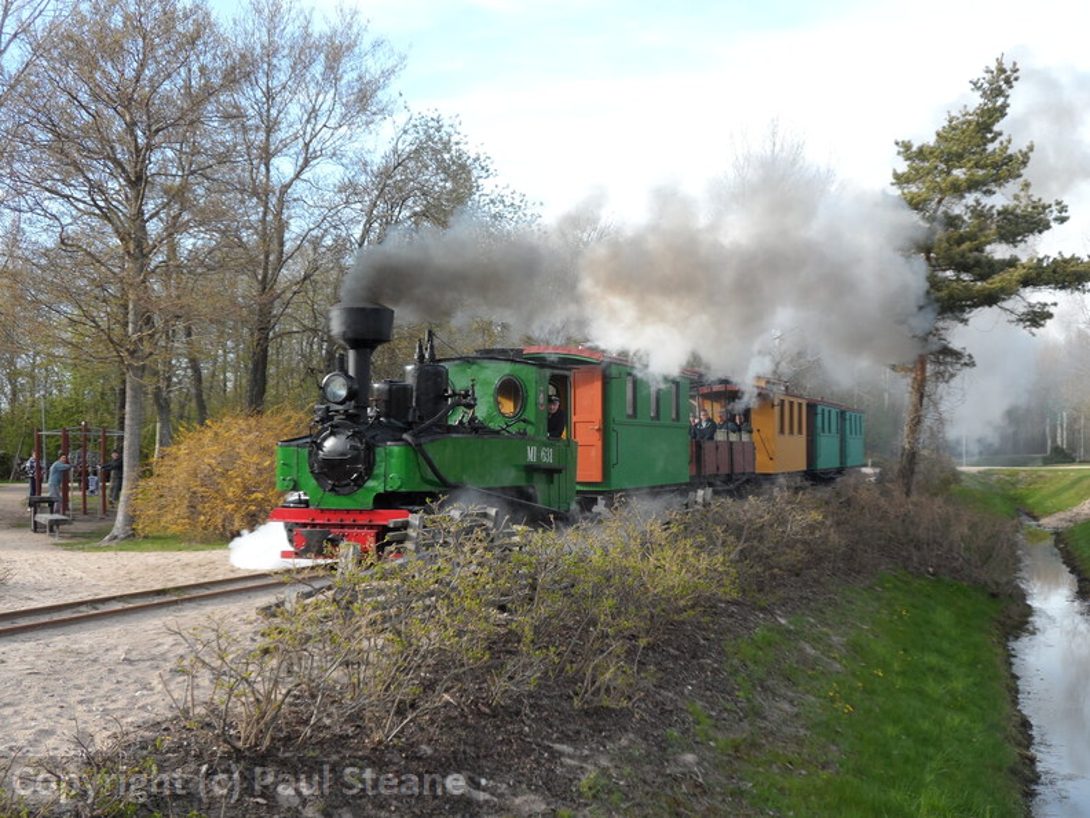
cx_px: 545
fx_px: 1385
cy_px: 409
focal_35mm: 44
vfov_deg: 32.9
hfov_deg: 42.9
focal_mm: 8
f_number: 3.9
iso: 80
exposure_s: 1/180
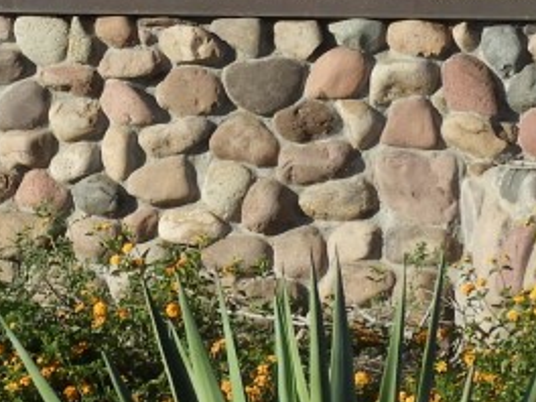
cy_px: -166
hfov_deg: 6.0
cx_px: 22
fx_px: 5063
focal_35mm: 327
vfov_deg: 4.5
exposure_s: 1/800
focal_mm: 10.7
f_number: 4.2
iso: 100
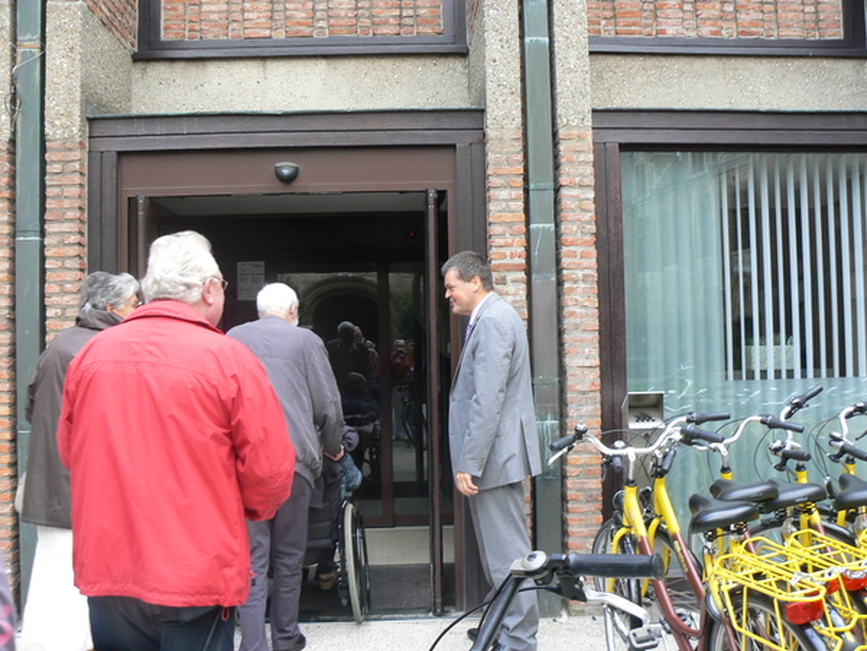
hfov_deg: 51.4
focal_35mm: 36
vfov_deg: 39.7
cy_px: 326
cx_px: 434
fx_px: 902
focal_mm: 6
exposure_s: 1/60
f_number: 4
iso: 80
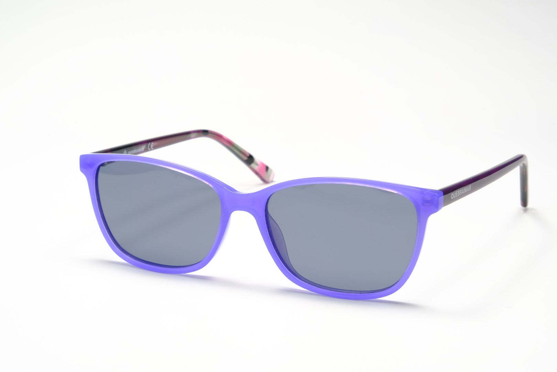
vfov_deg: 16.5
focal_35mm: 83
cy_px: 186
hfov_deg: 24.5
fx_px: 1284
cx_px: 278
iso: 200
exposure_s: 1/3
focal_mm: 55
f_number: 16
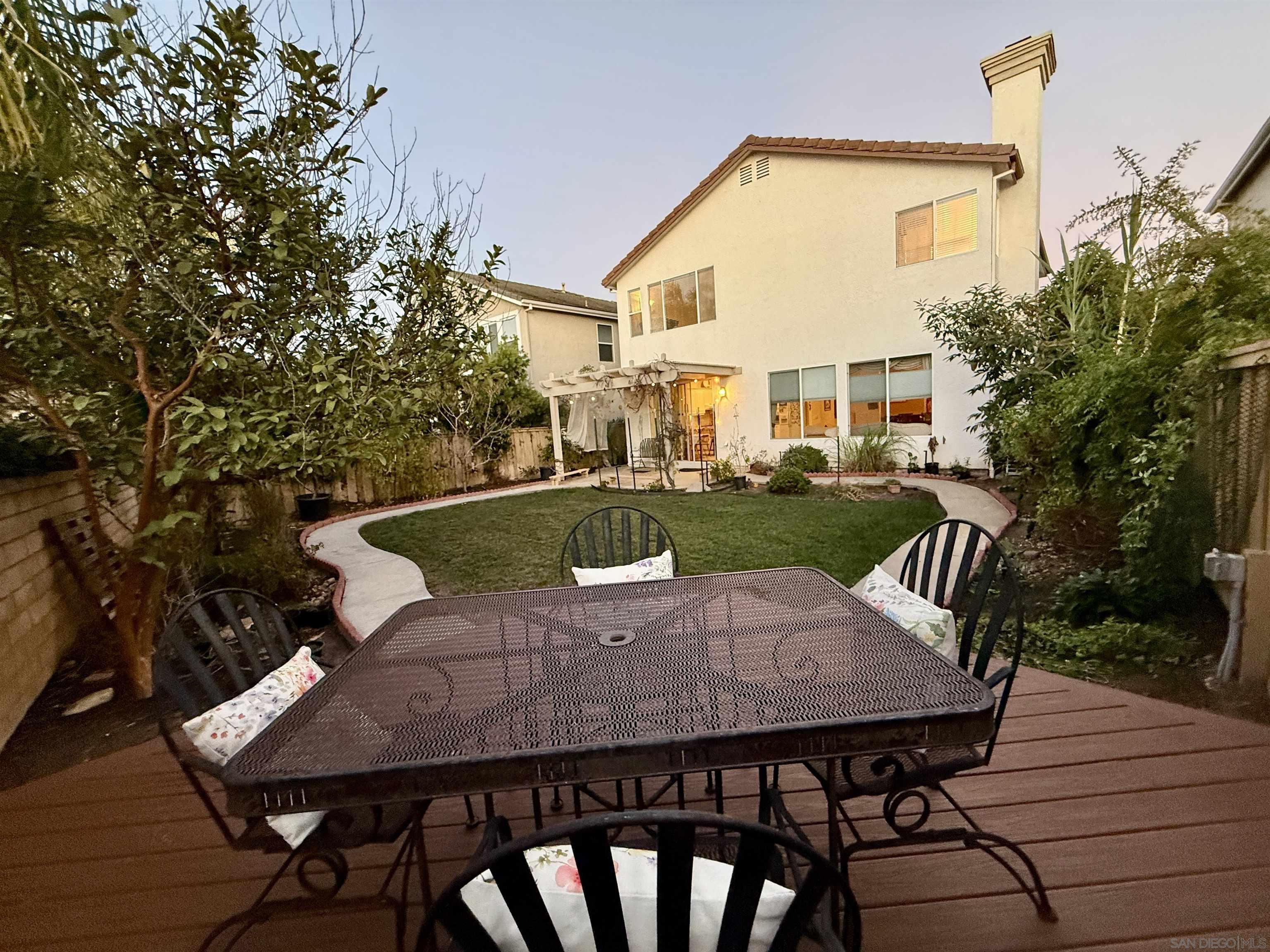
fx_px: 514
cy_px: 476
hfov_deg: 102.1
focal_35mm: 14
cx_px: 635
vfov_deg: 85.7
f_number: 2.2
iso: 500
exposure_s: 1/60
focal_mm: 2.22
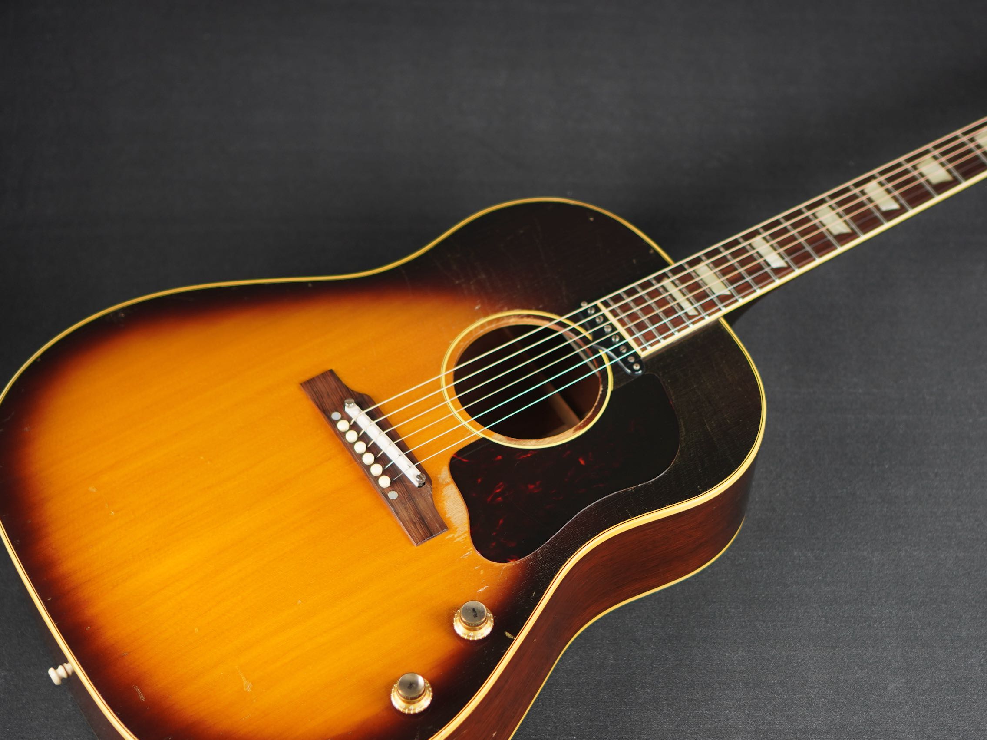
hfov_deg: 29.0
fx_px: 1900
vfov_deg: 22.0
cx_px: 617
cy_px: 428
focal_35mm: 67
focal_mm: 35
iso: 100
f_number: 2
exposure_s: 1/60
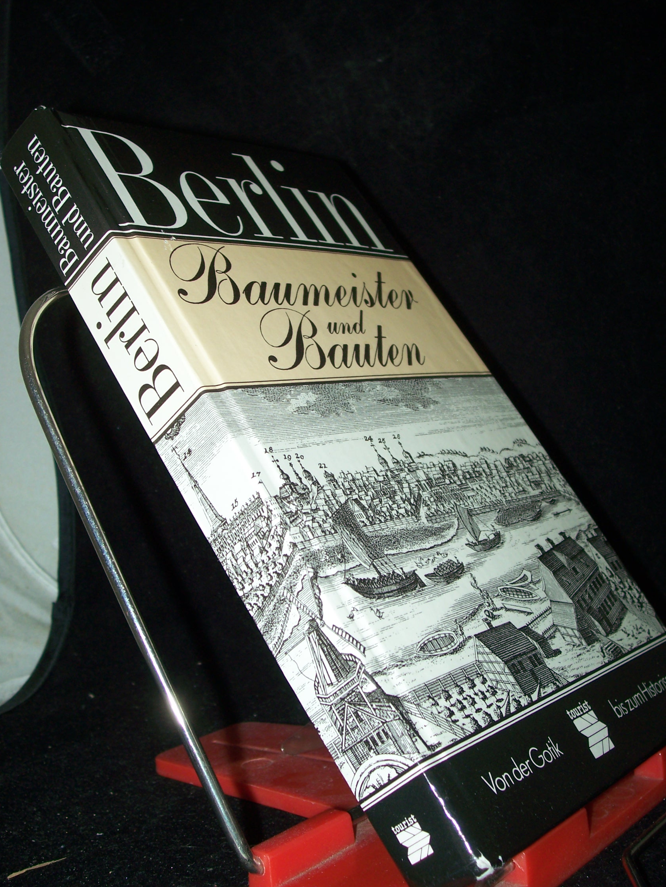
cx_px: 336
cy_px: 444
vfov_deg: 43.8
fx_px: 1103
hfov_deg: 33.6
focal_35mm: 43
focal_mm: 7
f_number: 2.8
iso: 80
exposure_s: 1/60
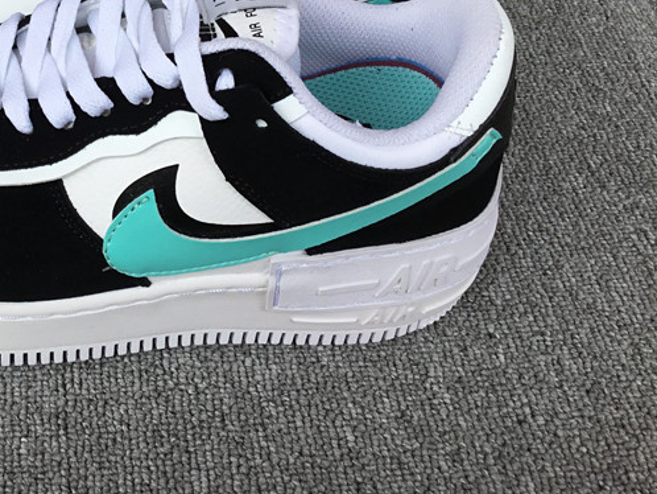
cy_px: 73
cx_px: 88
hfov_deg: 32.9
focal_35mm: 56
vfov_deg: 25.5
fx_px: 1063
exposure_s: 1/330
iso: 25
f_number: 2.4
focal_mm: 3.3
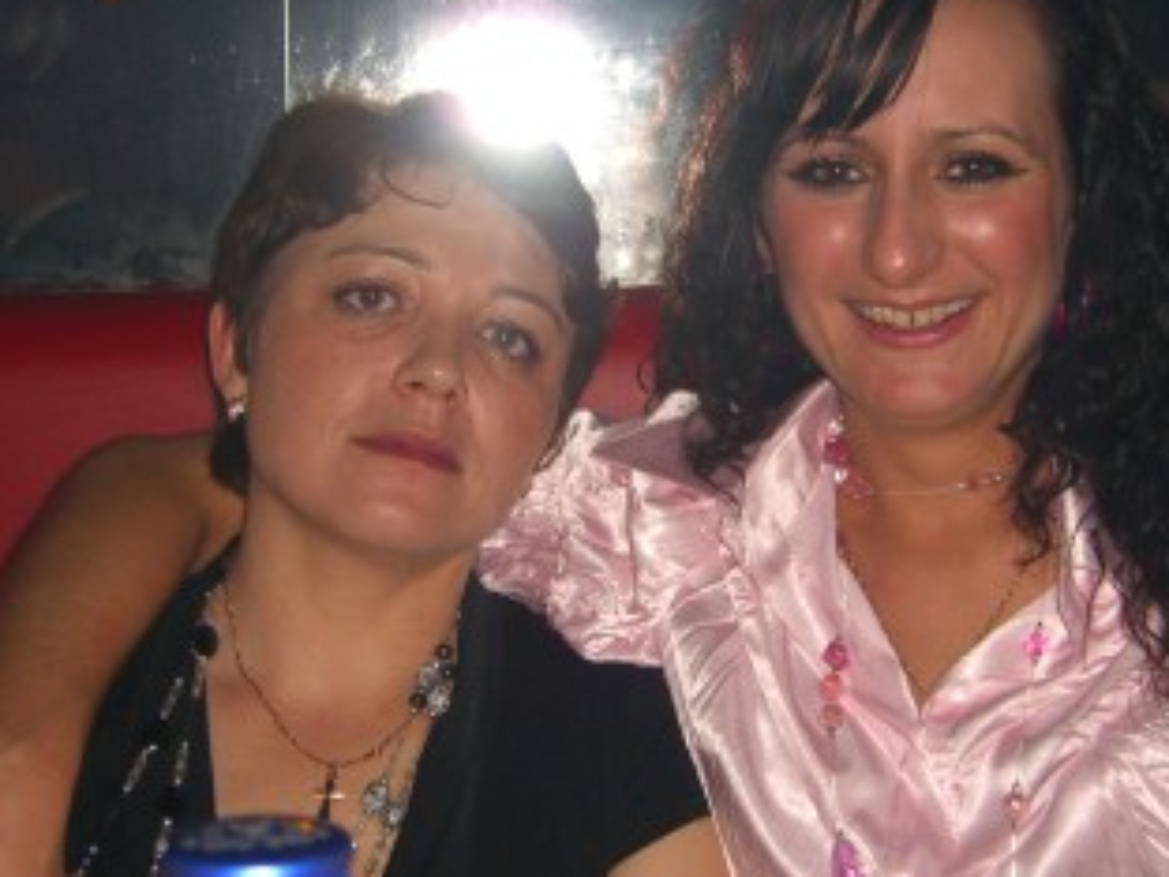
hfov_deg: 26.6
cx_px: 734
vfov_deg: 20.2
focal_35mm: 73
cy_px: 487
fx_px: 2465
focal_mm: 7.9
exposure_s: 1/60
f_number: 2.8
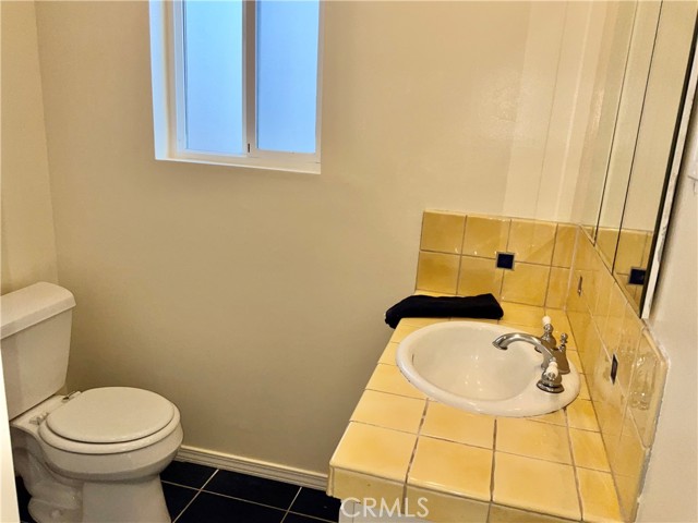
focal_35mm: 29
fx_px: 585
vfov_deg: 48.2
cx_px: 349
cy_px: 262
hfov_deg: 61.7
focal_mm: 3
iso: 16
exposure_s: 1/137
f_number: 1.8
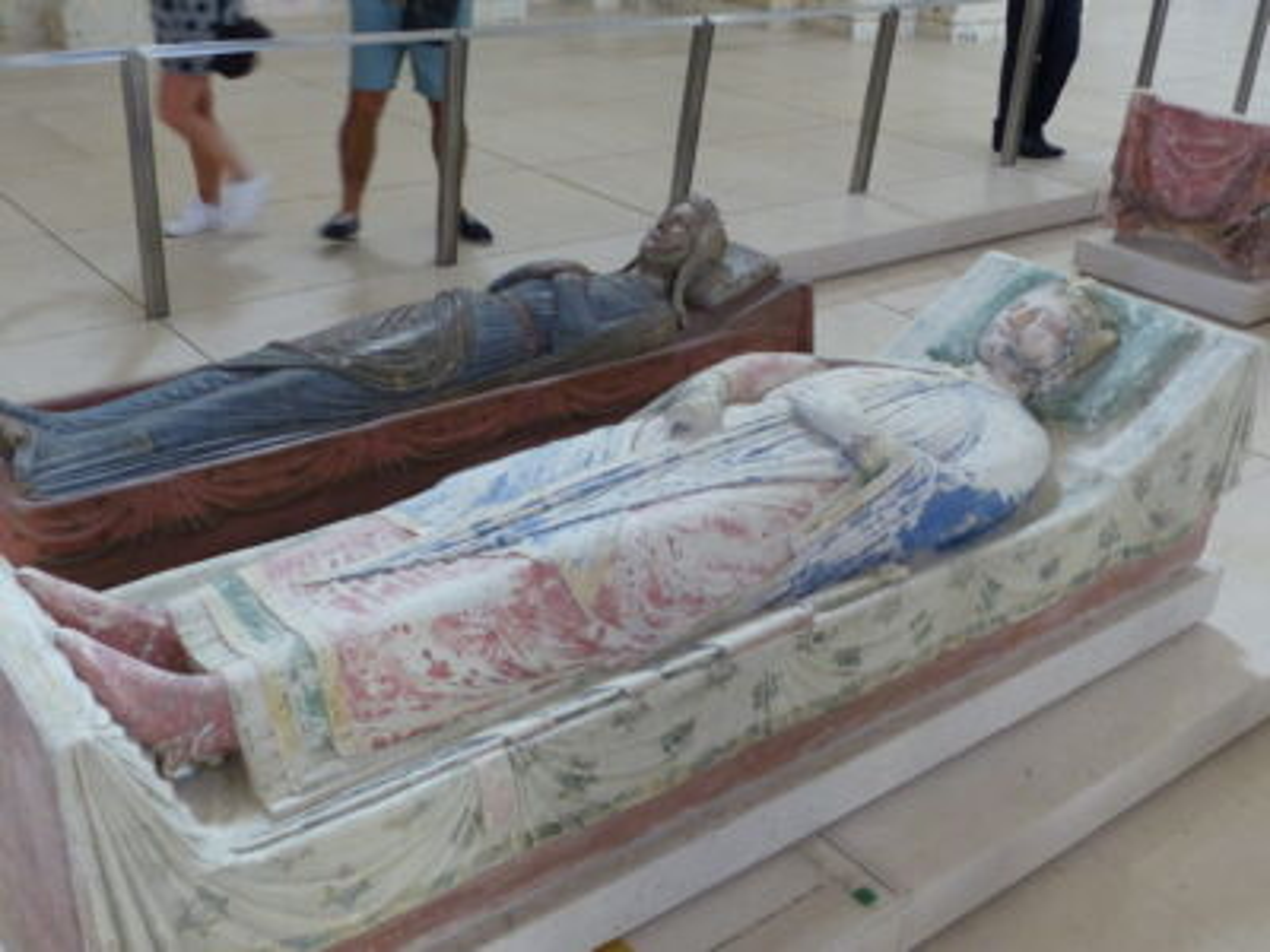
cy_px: 476
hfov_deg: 50.1
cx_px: 635
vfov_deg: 38.7
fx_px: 1357
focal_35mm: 37
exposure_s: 1/30
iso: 400
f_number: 2.8
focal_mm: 6.4
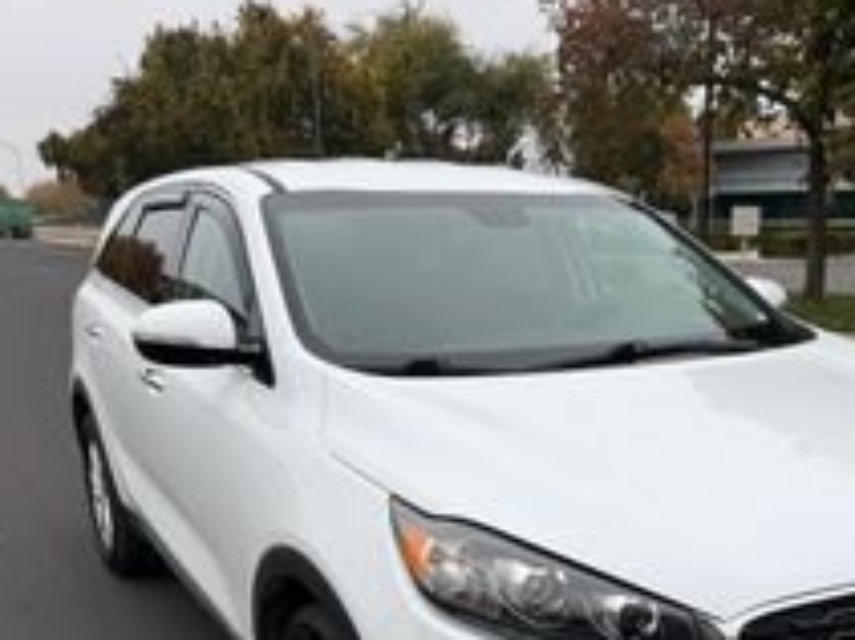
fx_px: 1012
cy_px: 523
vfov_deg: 33.9
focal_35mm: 41
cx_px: 579
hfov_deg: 45.0
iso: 80
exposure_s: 1/1091
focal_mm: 6.76
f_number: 1.78
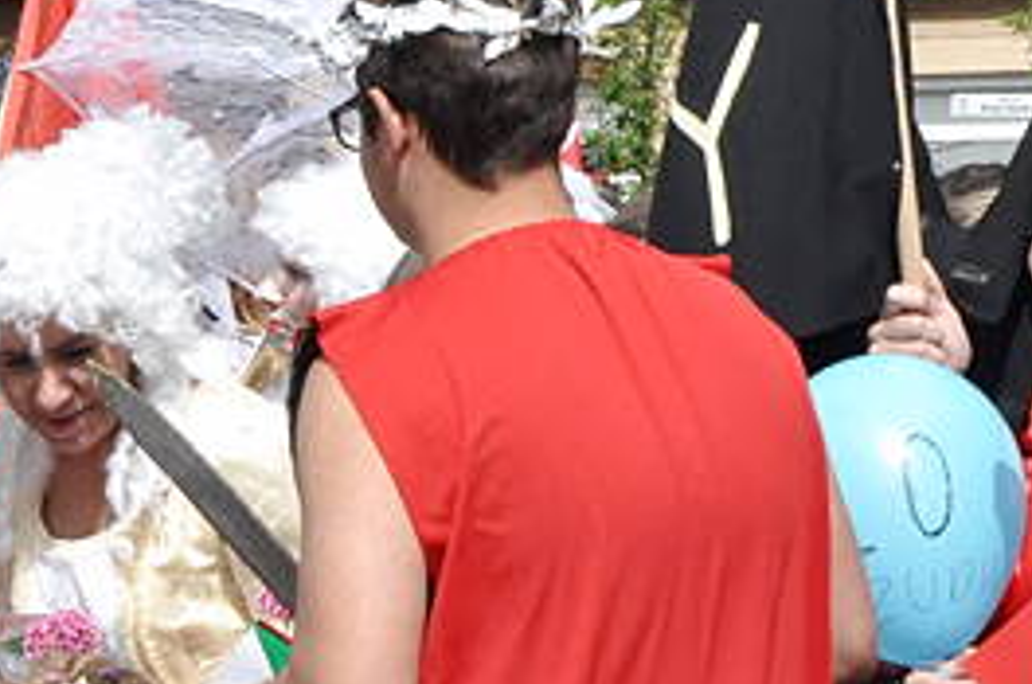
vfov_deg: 6.2
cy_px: 889
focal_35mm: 218
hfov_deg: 9.2
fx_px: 6227
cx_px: -516
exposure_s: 1/1250
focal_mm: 45
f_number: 14
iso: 1250
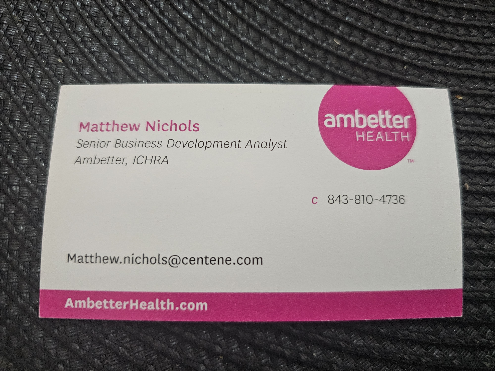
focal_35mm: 23
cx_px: 248
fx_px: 329
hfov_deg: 73.9
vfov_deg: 58.9
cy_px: 186
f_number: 1.7
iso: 500
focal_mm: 6.3
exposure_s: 1/44.7
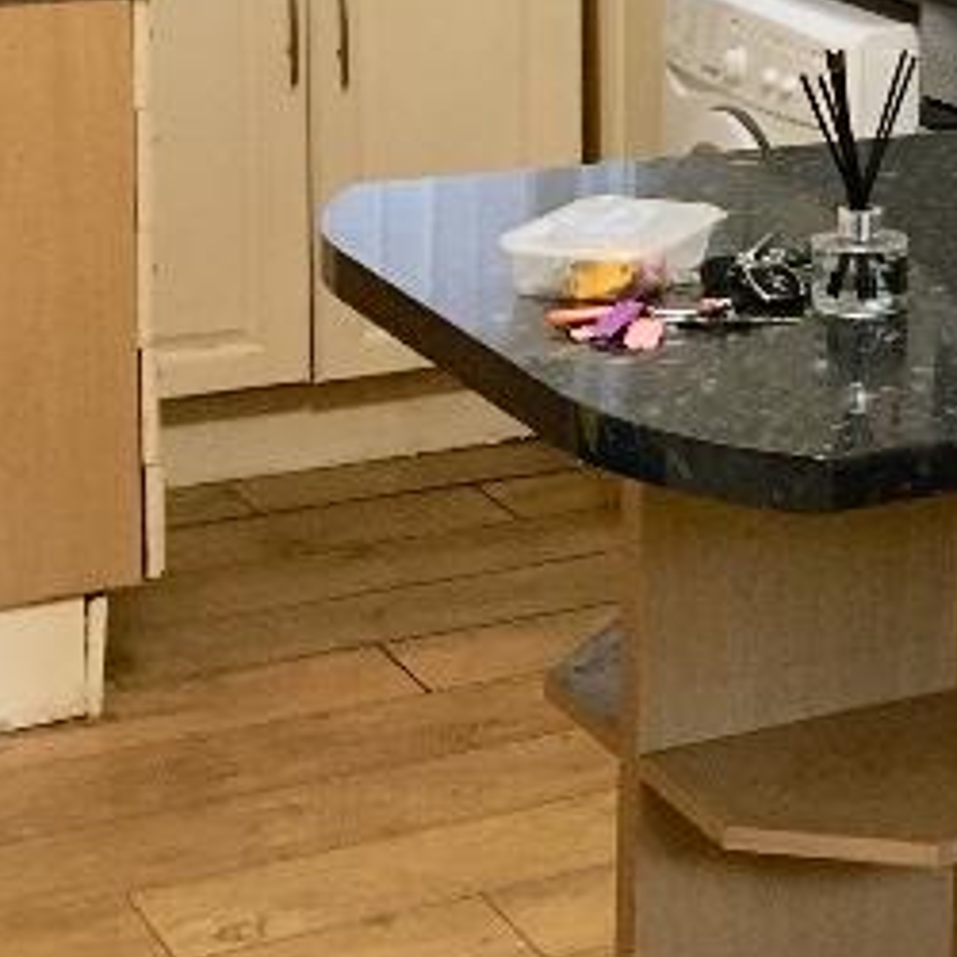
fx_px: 3284
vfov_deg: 16.2
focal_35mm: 105
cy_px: -42
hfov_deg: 15.1
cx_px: 1524
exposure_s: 1/33
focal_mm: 4.15
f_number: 2.2
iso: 160
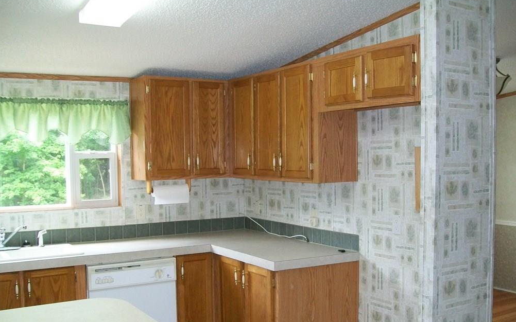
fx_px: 548
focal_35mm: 39
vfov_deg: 32.7
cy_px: 190
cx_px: 260
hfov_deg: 50.4
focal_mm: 6
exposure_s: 1/60
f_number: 2.7
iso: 160
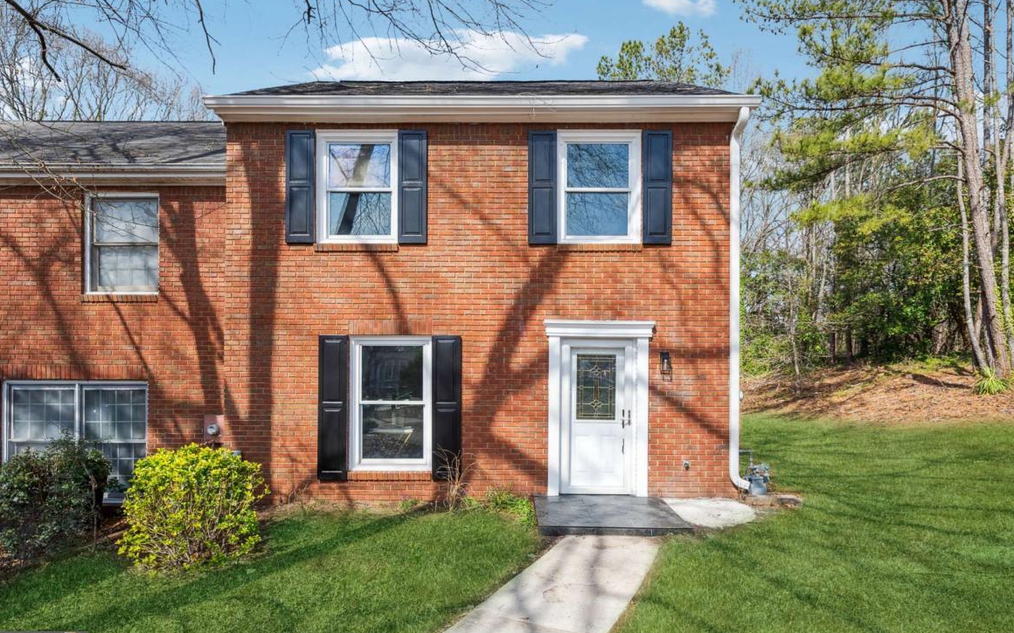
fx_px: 525
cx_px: 508
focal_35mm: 19
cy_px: 316
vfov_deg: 62.2
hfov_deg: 88.0
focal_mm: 18
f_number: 5
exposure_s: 1/1250
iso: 250
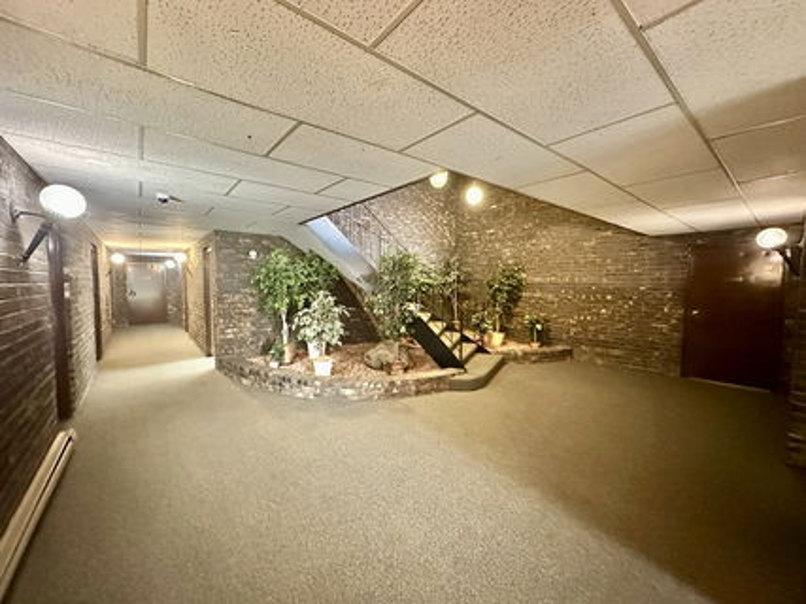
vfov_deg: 85.6
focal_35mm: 14
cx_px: 403
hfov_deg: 102.1
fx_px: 326
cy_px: 302
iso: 1600
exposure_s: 1/30
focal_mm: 2.22
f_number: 2.2
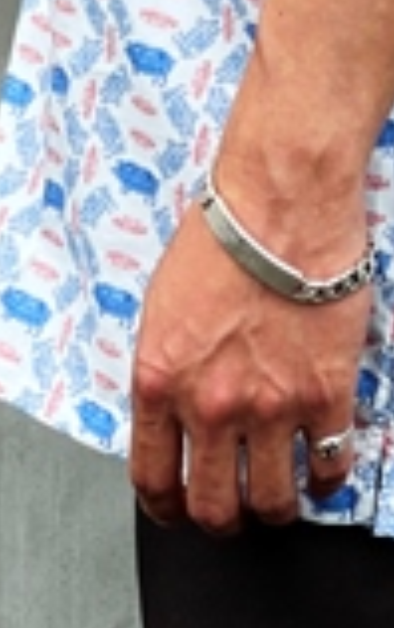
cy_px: -421
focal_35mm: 223
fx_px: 3824
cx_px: 478
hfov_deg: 5.9
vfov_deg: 9.1
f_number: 2
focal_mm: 6
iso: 25
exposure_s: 1/510
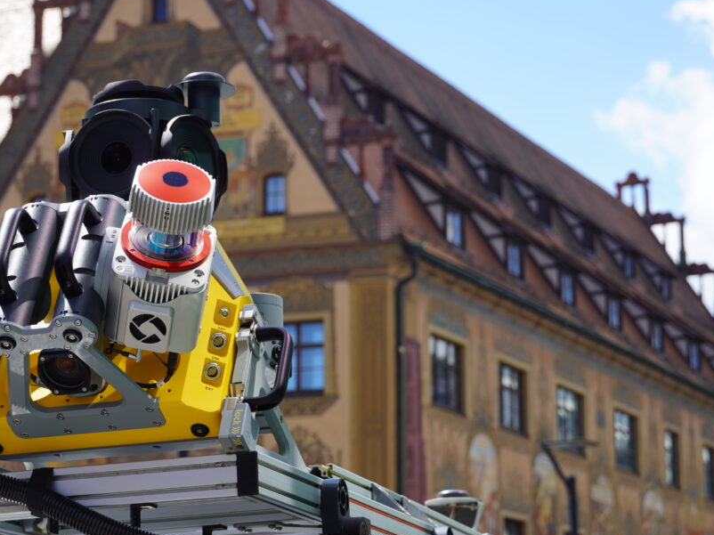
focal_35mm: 98
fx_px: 2013
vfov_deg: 15.1
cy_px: 268
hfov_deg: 20.1
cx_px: 298
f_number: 5.6
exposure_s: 1/250
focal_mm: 53
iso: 100
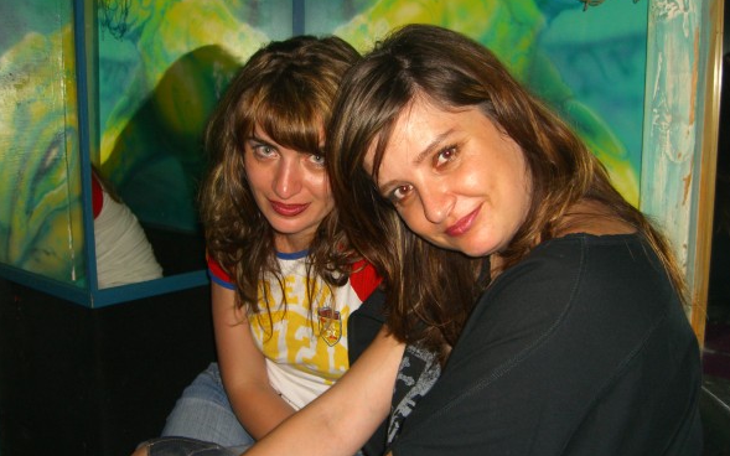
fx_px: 816
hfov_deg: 48.2
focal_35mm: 41
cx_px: 367
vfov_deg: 31.2
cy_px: 242
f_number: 2.8
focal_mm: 7.9
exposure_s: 1/60
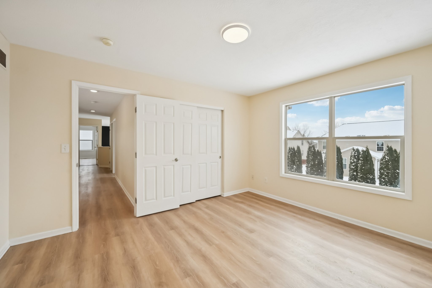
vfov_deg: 81.2
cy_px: 144
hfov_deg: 104.3
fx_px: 168
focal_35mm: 14
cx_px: 216
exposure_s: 1/500
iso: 500
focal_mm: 14
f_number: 8
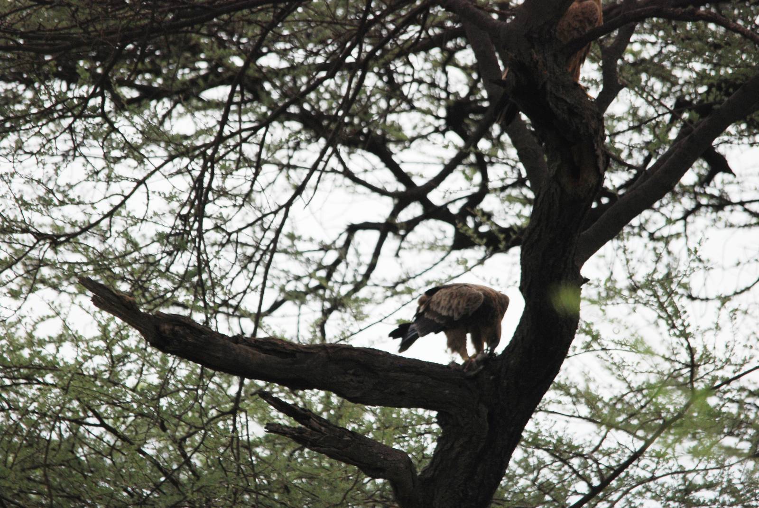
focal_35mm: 675
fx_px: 14248
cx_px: 380
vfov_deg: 2.0
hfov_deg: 3.1
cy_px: 254
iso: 400
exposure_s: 1/400
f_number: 6.3
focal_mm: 450
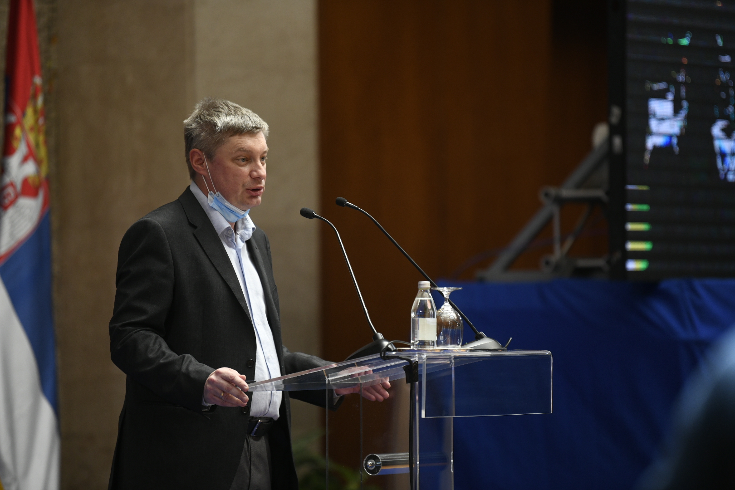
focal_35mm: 200
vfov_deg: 6.9
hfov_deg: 10.3
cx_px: 368
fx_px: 4083
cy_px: 245
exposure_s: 1/1000
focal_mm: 200
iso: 1600
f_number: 2.8
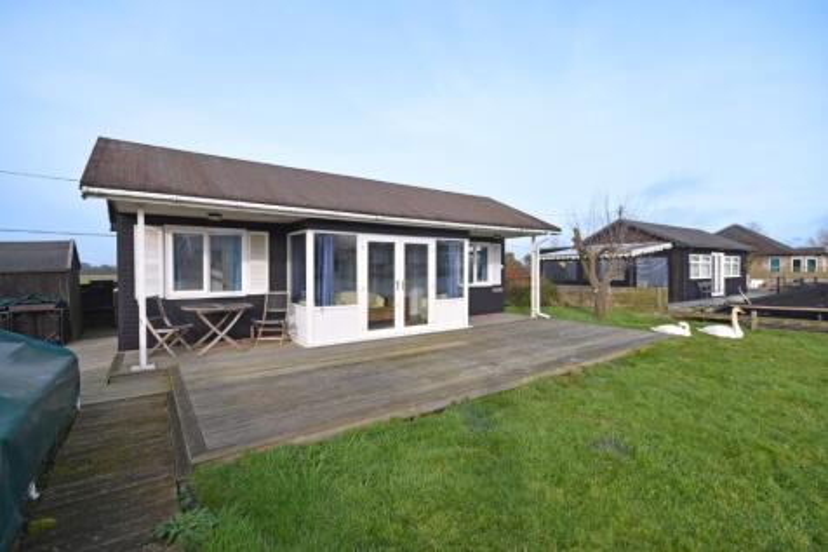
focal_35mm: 15
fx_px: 345
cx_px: 414
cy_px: 276
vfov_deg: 77.3
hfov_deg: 100.4
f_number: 8
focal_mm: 10
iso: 250
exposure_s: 1/250
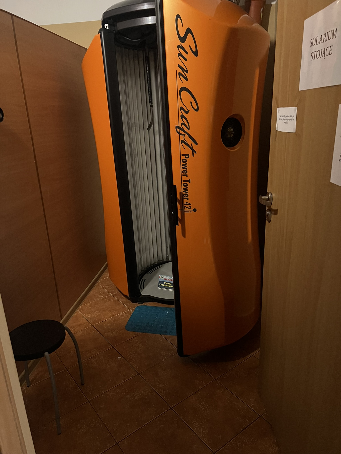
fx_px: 341
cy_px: 227
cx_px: 170
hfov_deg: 53.1
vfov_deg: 67.3
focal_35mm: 26
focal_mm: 5.7
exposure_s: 1/25
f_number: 1.5
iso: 640
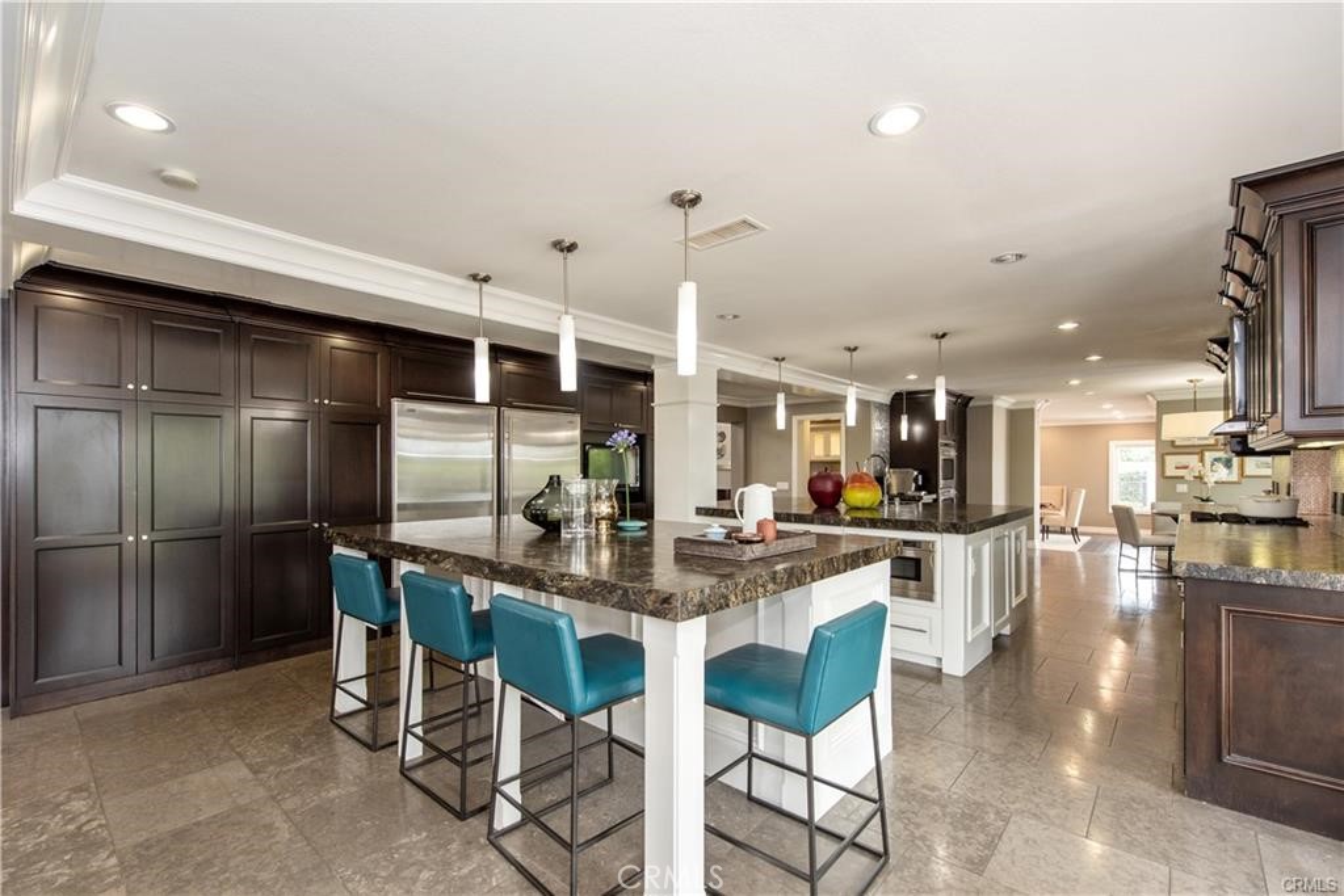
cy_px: 448
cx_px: 672
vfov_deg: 73.8
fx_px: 597
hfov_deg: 96.7
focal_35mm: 16
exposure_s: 1/100
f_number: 5
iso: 800
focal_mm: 16
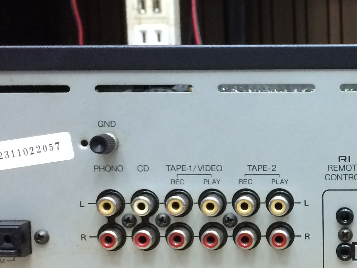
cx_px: 391
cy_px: 149
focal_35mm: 90
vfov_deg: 16.4
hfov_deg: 20.7
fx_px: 928
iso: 250
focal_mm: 4.15
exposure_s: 1/33
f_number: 2.2
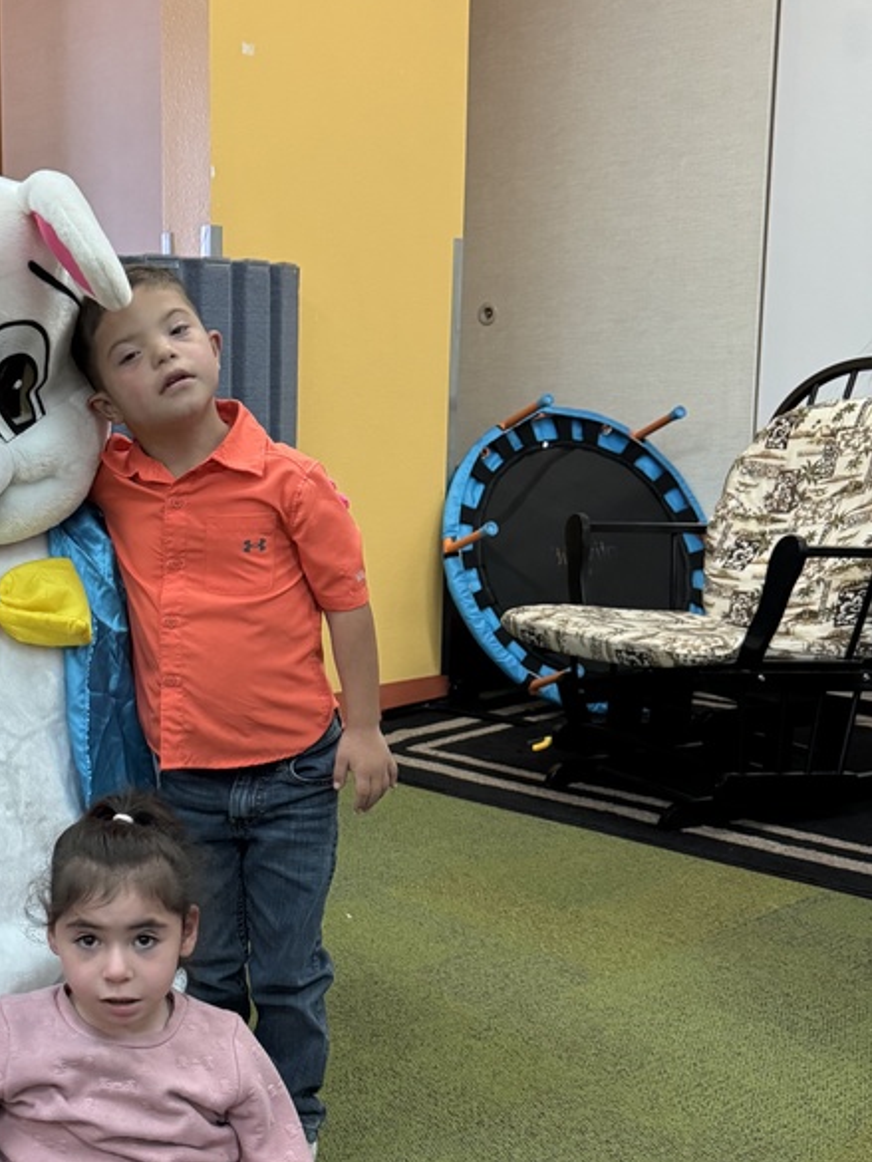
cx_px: 111
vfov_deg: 44.6
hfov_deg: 32.9
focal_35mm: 42
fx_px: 1410
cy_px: 675
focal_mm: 6.76
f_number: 1.78
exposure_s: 1/60
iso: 400
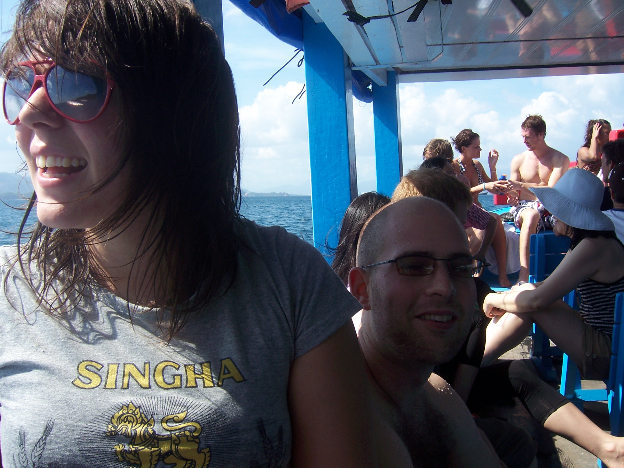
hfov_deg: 51.4
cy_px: 234
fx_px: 649
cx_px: 312
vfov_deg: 39.7
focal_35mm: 36
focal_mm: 6.2
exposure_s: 1/320
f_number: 4.5
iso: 80
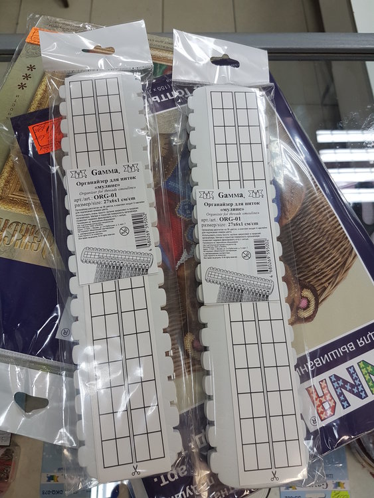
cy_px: 249
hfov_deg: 53.1
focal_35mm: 26
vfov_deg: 67.3
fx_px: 374
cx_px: 187
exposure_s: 1/50
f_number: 1.7
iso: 50
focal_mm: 4.2
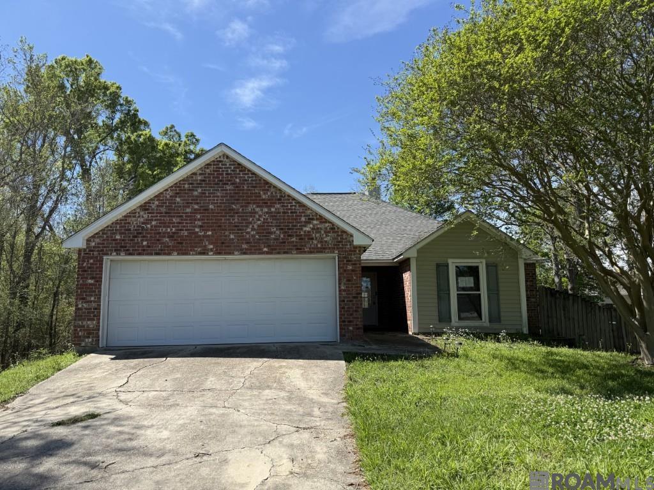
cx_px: 327
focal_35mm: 24
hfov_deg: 71.6
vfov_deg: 56.8
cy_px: 245
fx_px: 453
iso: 80
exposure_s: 1/3279
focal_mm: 6.76
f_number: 1.78
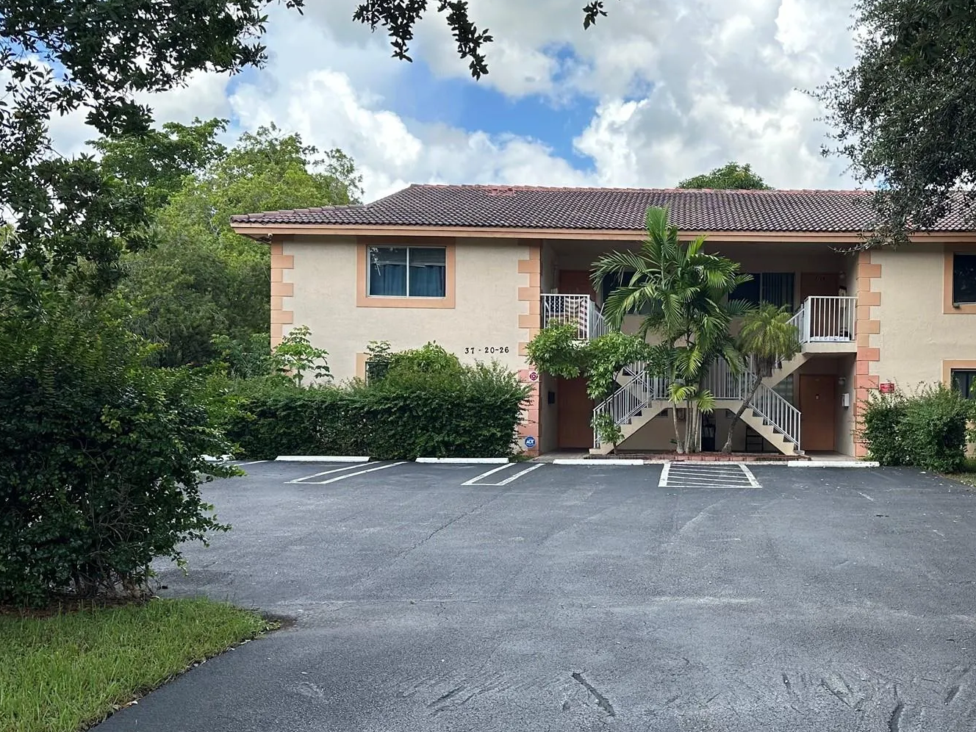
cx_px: 692
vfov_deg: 38.6
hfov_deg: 48.8
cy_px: 405
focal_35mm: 37
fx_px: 1043
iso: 80
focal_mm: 6.86
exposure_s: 1/1304
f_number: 1.78
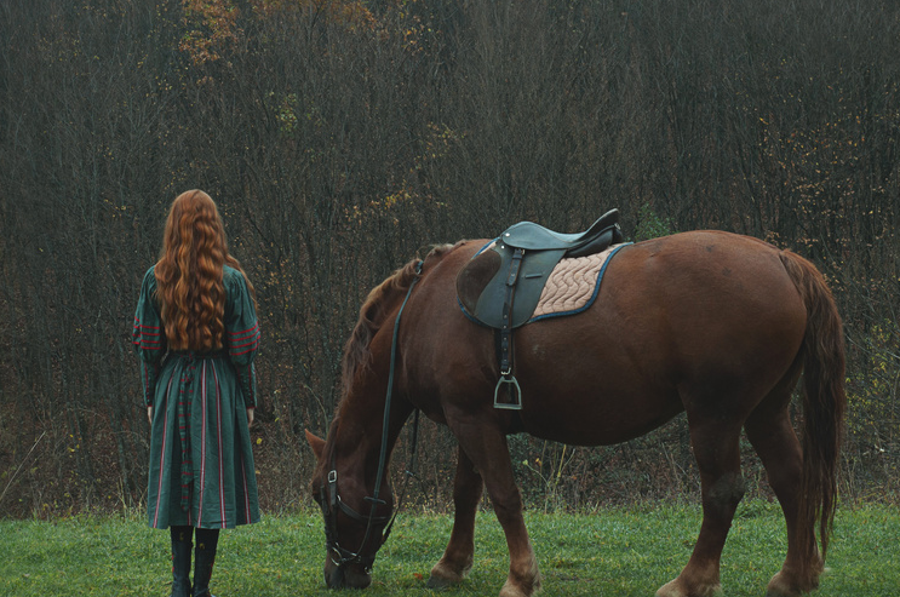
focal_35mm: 101
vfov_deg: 13.5
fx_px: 2521
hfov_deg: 20.2
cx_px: 464
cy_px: 310
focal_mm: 50
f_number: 8
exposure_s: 1/45
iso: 200
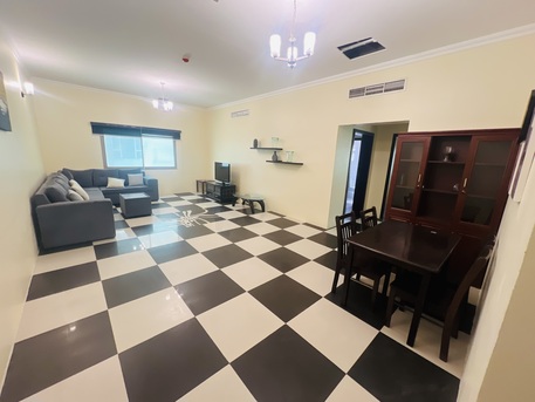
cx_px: 268
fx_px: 201
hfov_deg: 106.2
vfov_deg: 89.9
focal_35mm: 13
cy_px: 201
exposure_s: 1/50
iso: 200
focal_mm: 1.57
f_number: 1.8
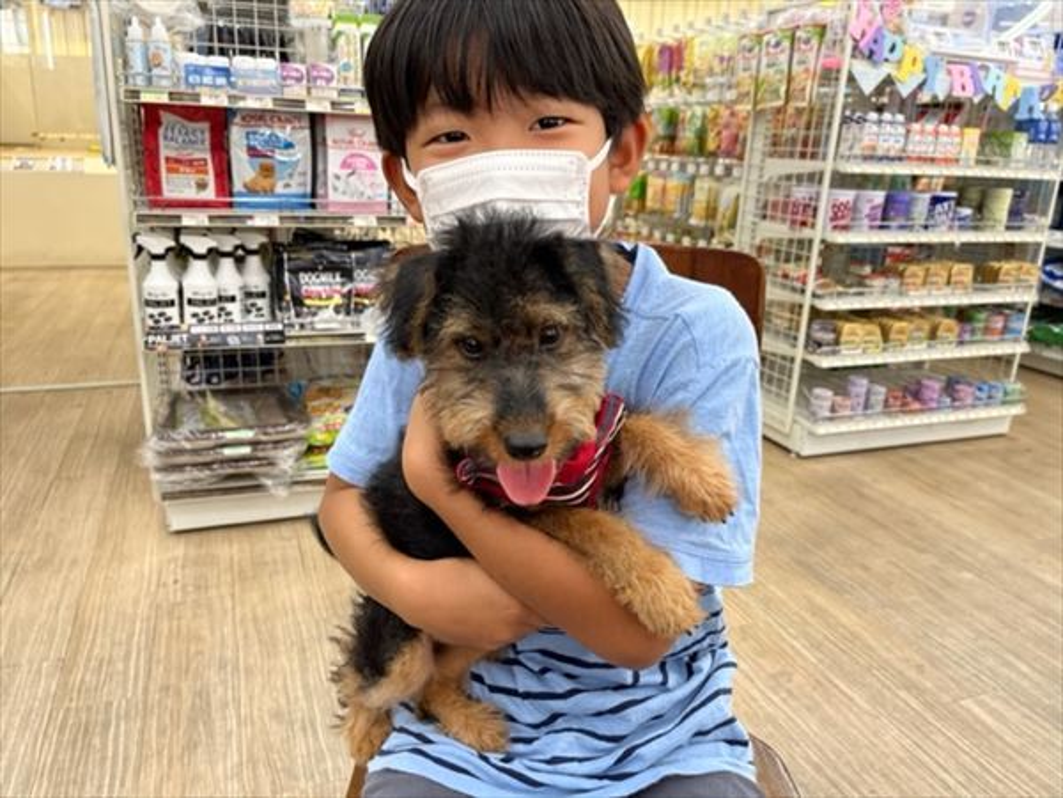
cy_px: 399
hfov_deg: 67.3
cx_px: 532
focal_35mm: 26
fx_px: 798
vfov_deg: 53.1
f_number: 1.6
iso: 100
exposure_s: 1/120
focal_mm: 5.1
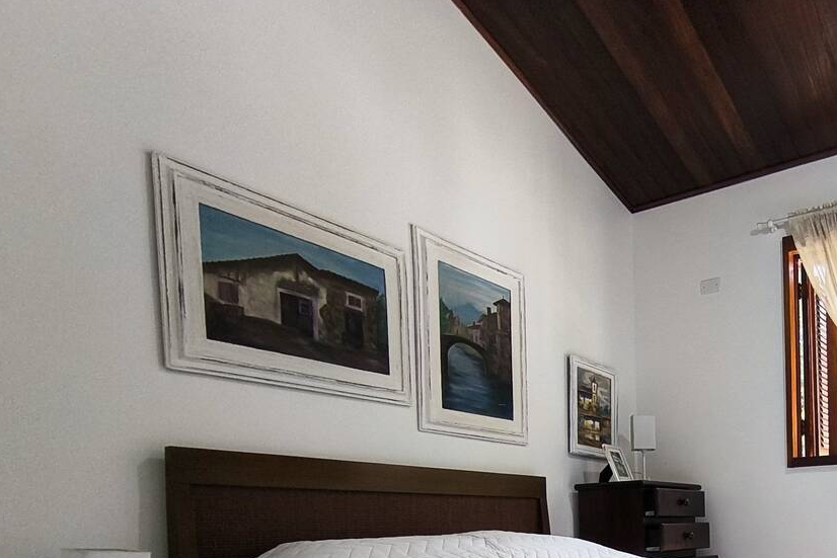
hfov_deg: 56.5
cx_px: 726
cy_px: 542
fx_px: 674
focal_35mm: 29
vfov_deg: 40.2
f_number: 2.2
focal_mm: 1.65
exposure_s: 1/60
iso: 160
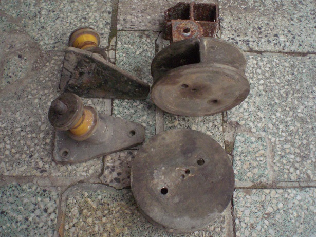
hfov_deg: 49.0
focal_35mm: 38
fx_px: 347
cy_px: 118
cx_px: 158
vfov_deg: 37.7
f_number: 4.4
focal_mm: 6.3
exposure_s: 1/640
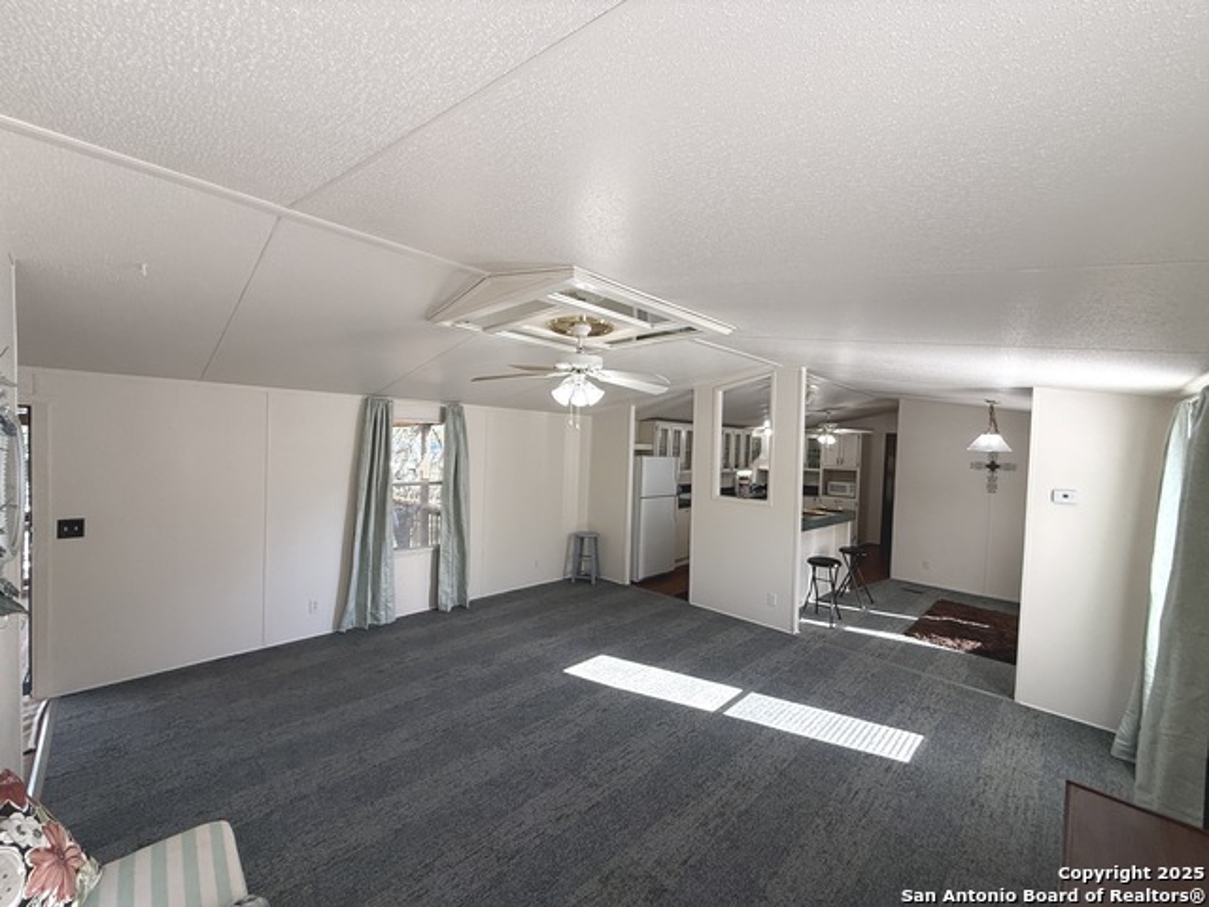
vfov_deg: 85.7
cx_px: 604
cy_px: 454
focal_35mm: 14
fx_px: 489
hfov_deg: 102.1
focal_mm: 2.22
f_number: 2.2
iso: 125
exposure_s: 1/99
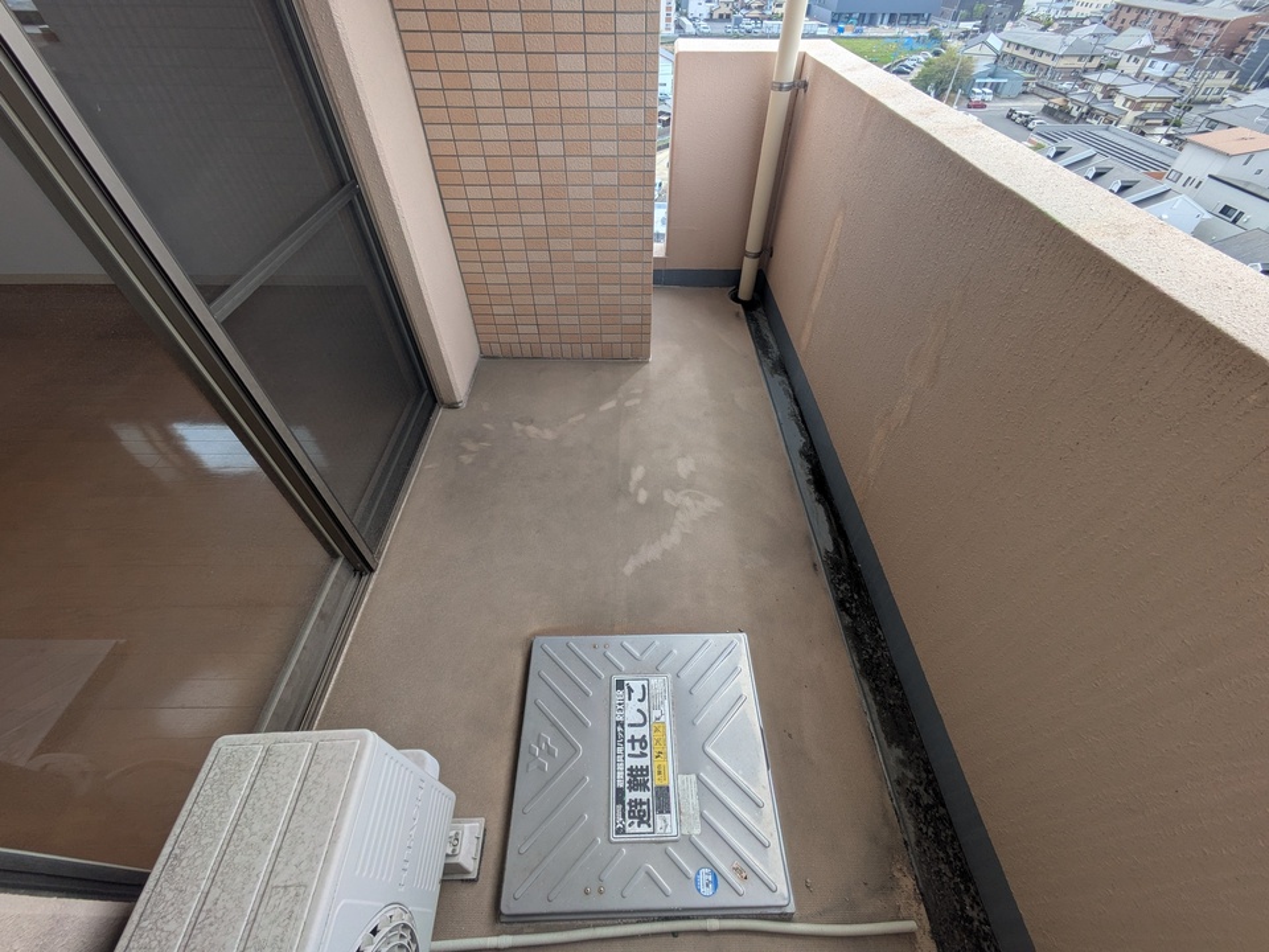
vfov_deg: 85.7
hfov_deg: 102.1
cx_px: 634
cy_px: 476
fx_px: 513
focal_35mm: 14
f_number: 2.2
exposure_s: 1/646
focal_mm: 1.83
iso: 52
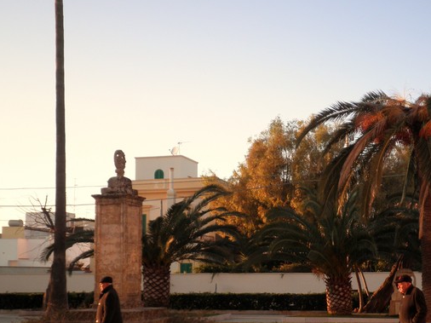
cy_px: 221
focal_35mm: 49
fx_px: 610
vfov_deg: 29.4
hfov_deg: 38.2
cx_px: 310
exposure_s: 1/160
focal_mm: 5.5
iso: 64
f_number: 2.8
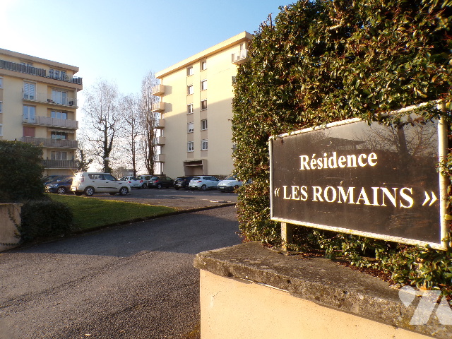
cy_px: 170
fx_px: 313
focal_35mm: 24
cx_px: 226
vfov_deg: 56.8
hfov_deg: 71.6
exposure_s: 1/60
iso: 100
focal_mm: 4.3
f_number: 7.7
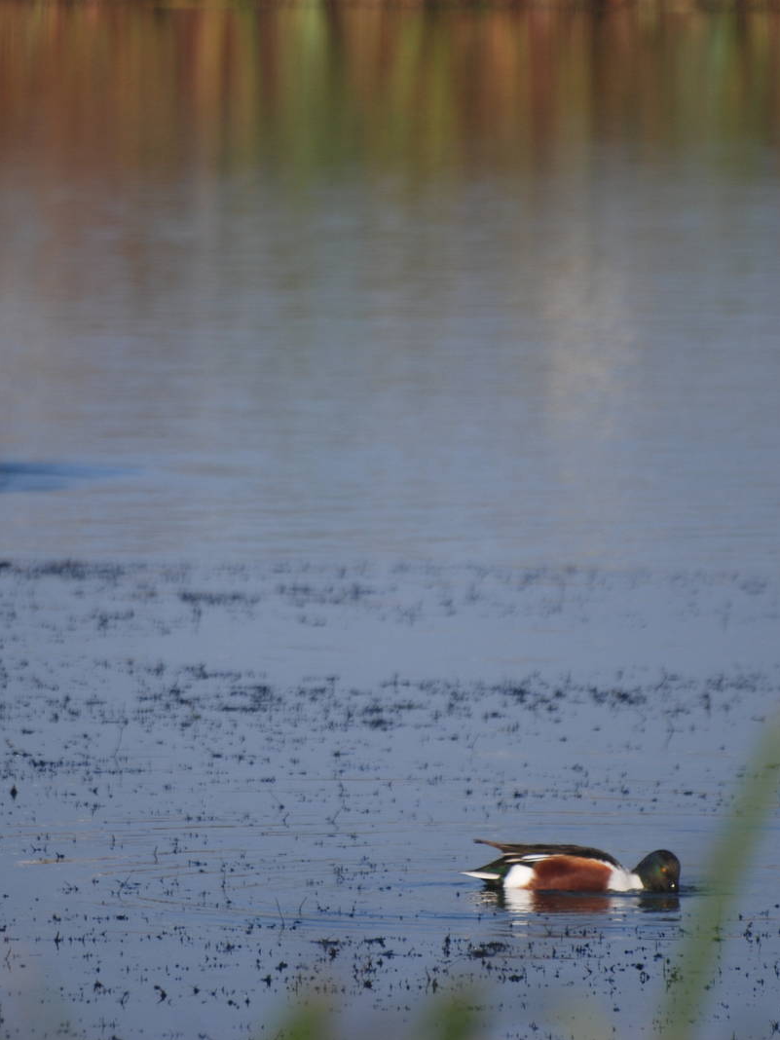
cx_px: 356
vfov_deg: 3.1
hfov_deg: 2.3
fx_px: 19498
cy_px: 520
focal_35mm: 649
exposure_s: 1/500
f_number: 5.6
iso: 200
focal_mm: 300
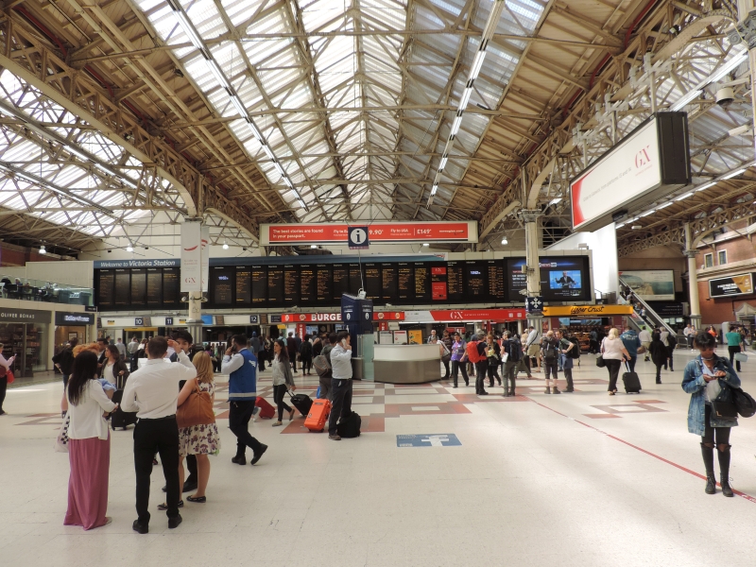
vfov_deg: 56.8
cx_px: 378
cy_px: 284
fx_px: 524
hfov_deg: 71.6
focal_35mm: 24
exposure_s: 1/125
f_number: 3
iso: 80
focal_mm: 4.3
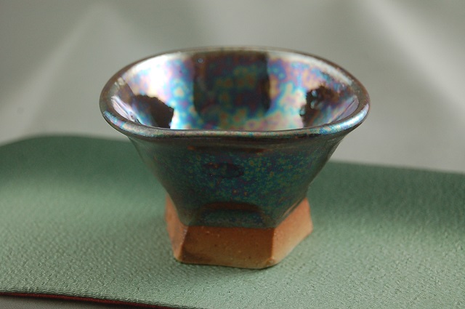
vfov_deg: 16.5
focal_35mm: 82
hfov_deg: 24.6
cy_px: 154
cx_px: 232
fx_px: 1064
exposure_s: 1/30
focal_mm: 55
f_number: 5.6
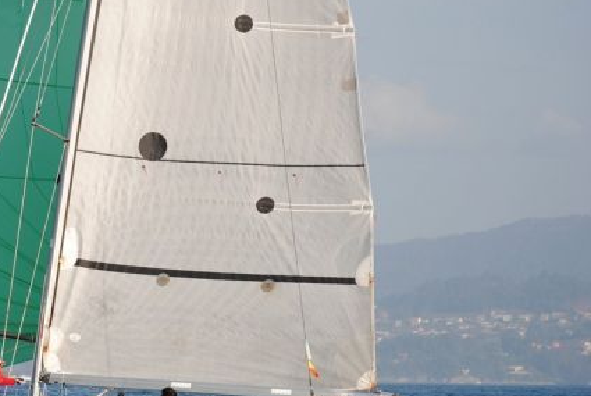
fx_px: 4736
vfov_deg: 4.8
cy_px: 223
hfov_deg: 7.1
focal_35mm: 288
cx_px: 58
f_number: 5.6
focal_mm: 102
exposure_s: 1/500
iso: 100
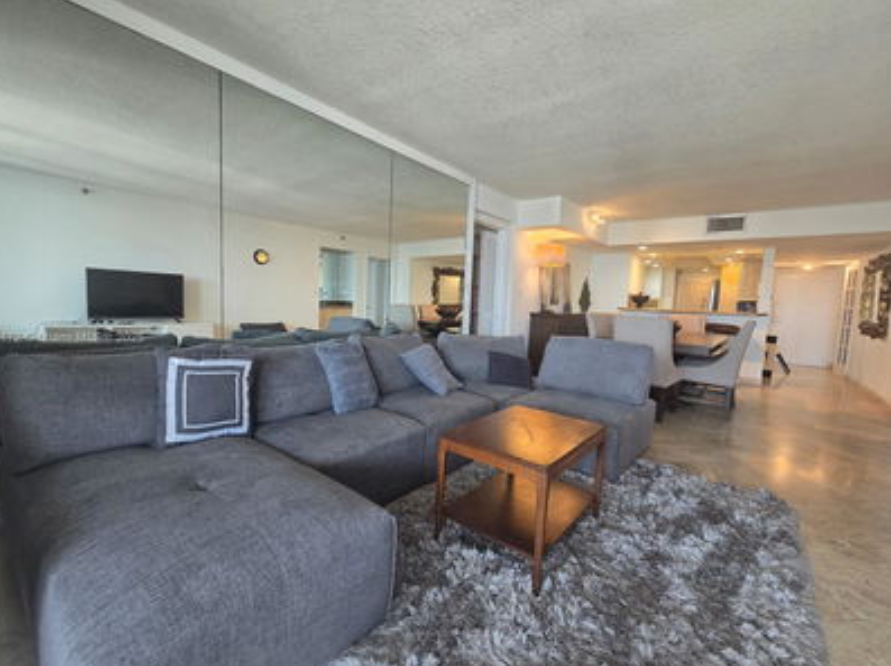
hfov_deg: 102.1
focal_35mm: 14
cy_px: 339
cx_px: 432
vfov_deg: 85.6
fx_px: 360
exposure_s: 1/60
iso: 400
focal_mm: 2.2
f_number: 2.2
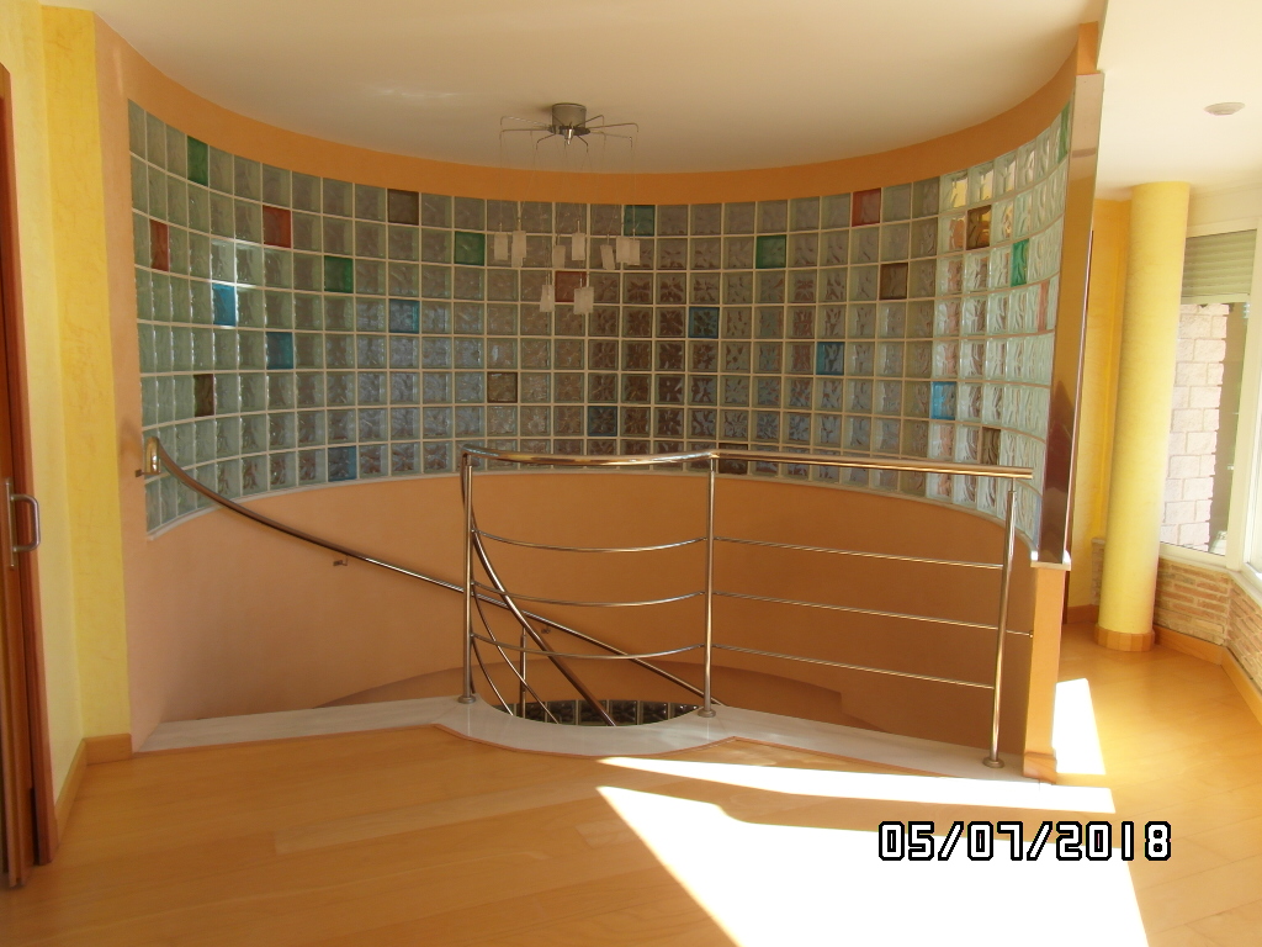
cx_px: 631
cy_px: 474
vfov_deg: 56.8
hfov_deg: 71.6
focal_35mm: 24
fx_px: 875
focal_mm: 4
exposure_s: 1/60
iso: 80
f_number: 4.6
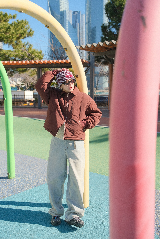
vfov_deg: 49.6
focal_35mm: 39
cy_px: 120
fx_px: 260
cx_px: 80
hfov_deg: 34.2
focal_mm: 25.9
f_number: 2.8
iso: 640
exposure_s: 1/4000
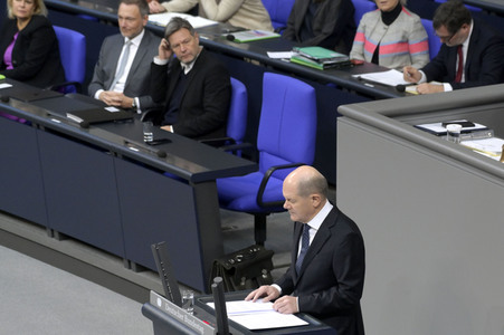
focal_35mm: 200
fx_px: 2798
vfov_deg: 6.9
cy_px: 168
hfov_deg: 10.3
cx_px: 252
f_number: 6.3
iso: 10000
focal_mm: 200
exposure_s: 1/320
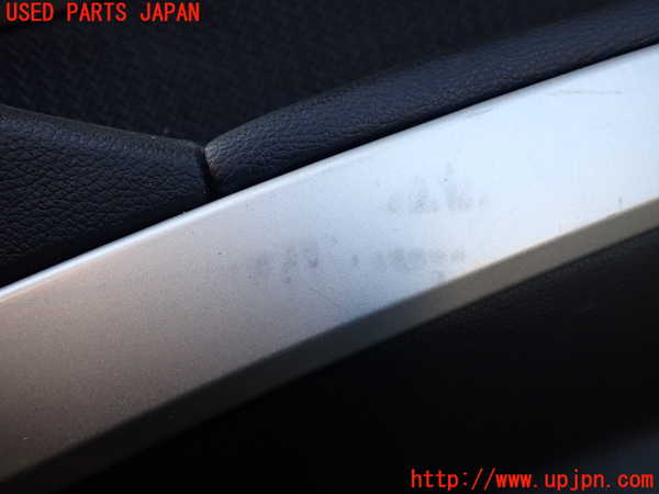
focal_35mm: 30
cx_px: 330
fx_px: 571
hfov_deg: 60.0
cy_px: 247
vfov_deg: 46.8
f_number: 2.3
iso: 160
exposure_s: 1/125
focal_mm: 5.4
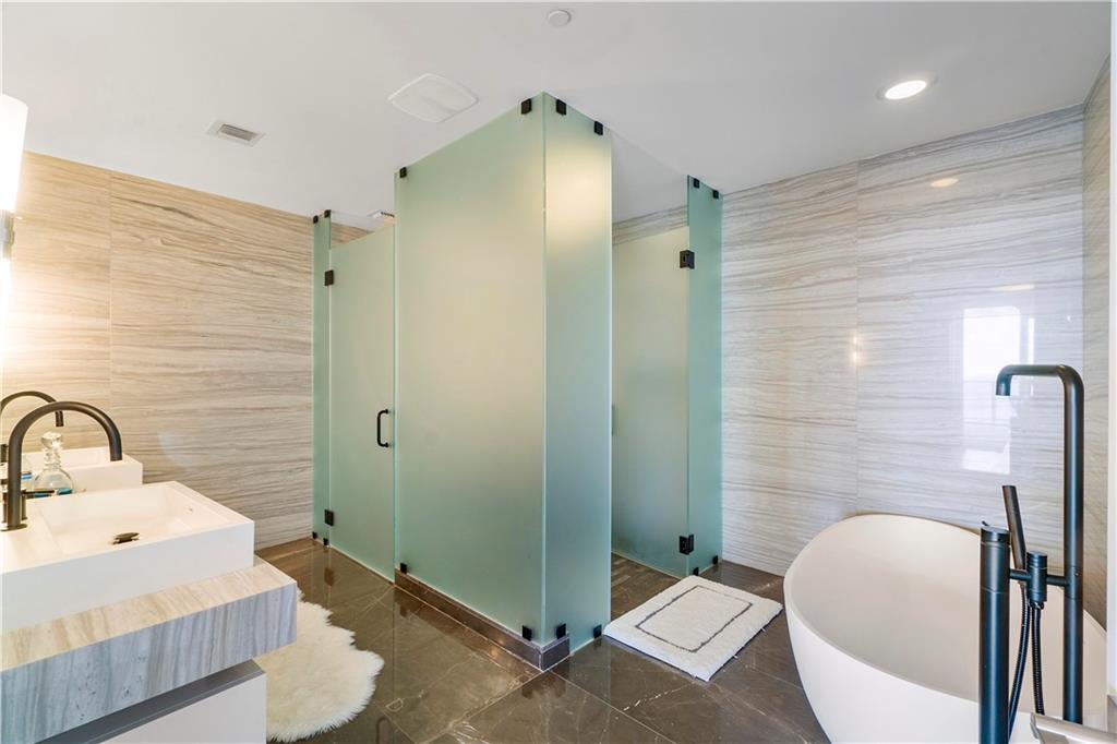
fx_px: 465
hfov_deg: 100.4
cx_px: 558
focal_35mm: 15
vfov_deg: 77.3
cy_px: 372
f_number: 11
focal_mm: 10
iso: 160
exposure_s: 1/1.25
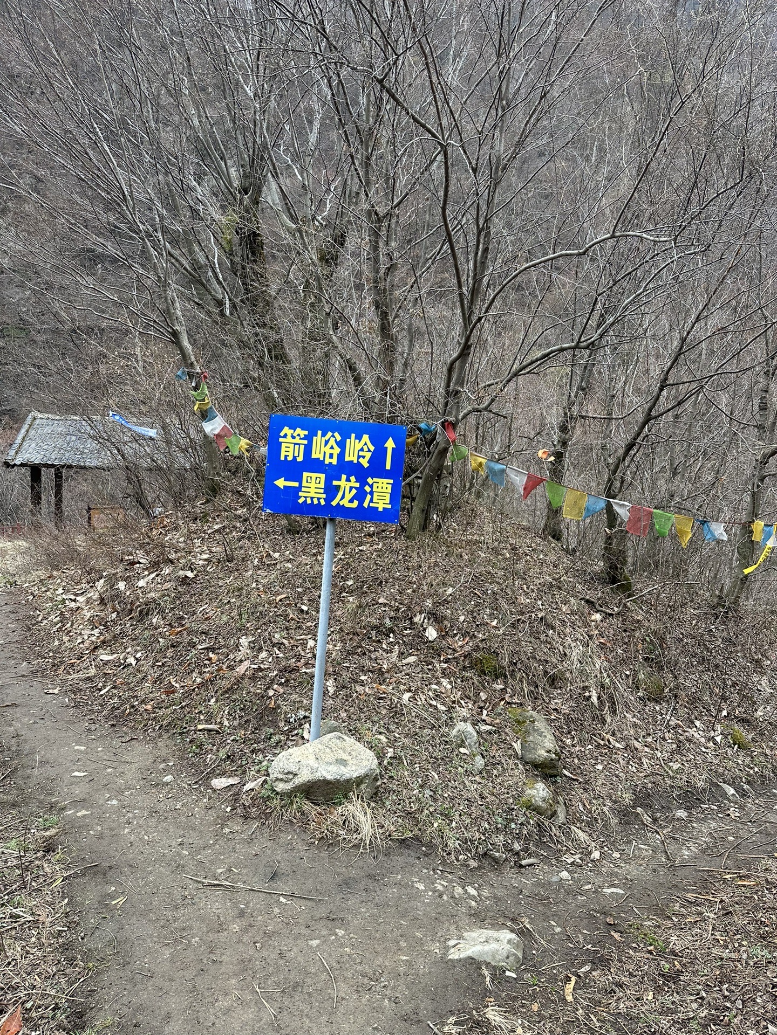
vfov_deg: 71.6
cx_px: 388
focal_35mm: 24
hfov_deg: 56.8
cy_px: 518
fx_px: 718
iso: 80
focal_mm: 6.86
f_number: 1.78
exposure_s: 1/370
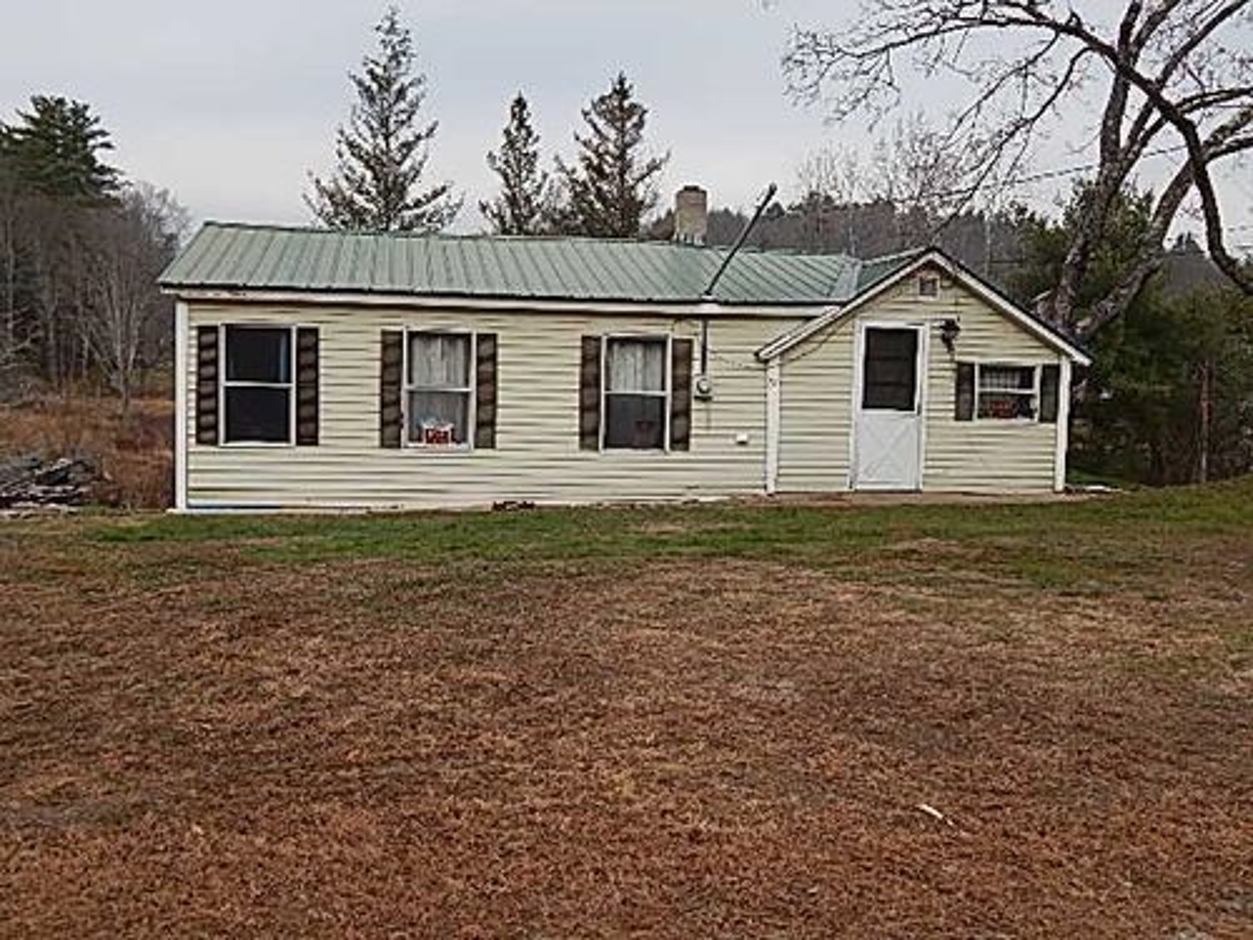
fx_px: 1375
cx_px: 626
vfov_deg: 37.7
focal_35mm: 38
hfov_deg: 49.0
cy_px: 470
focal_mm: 6.8
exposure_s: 1/640
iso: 125
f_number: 3.4
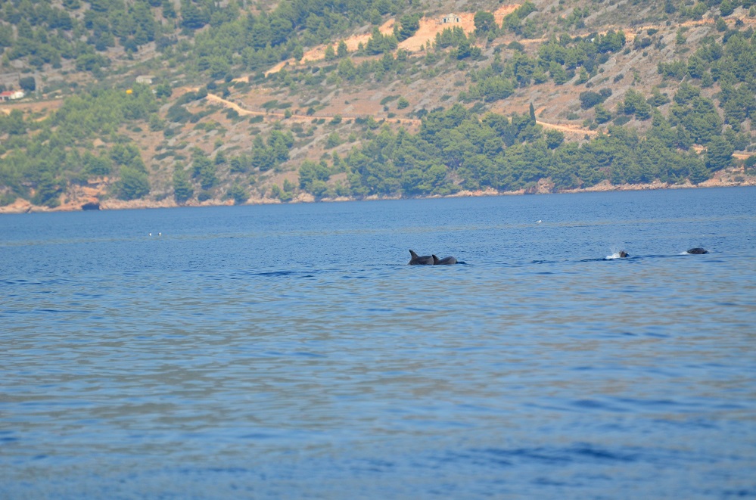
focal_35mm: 450
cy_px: 250
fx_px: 9427
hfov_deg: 4.6
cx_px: 378
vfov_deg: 3.0
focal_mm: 300
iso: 400
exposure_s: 1/1600
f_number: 5.6
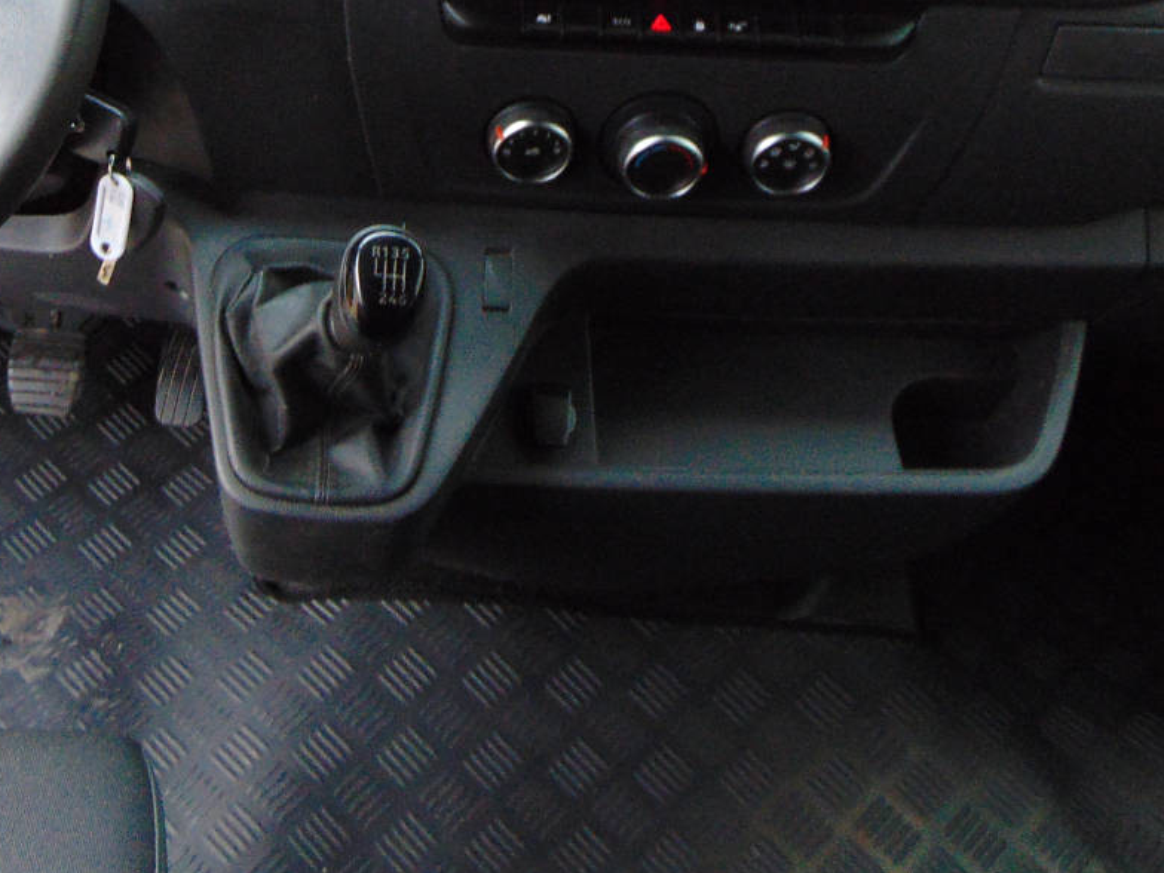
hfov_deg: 36.4
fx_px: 1715
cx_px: 251
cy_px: 166
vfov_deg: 27.9
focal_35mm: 51
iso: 400
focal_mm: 4.5
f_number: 3
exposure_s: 1/20
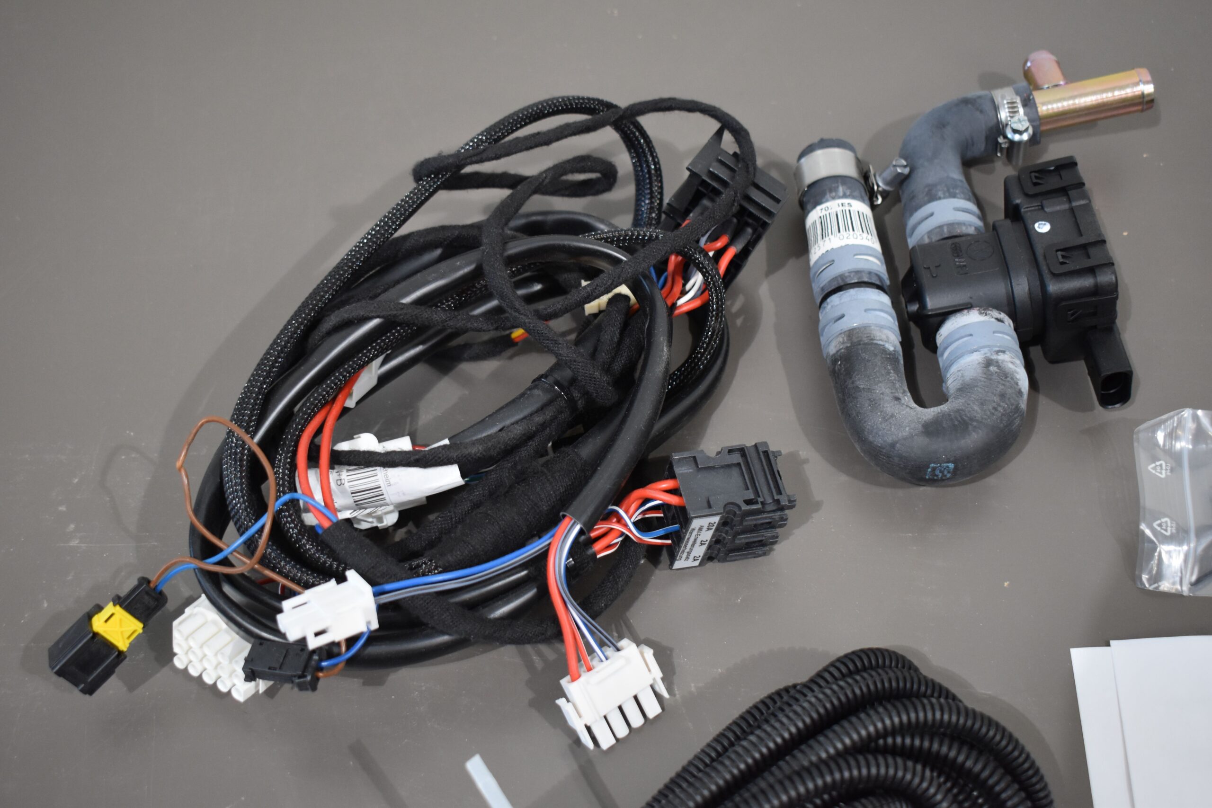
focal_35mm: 45
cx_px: 606
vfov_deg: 29.9
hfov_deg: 43.6
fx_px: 1515
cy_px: 404
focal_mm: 30
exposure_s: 1/125
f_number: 4.2
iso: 900
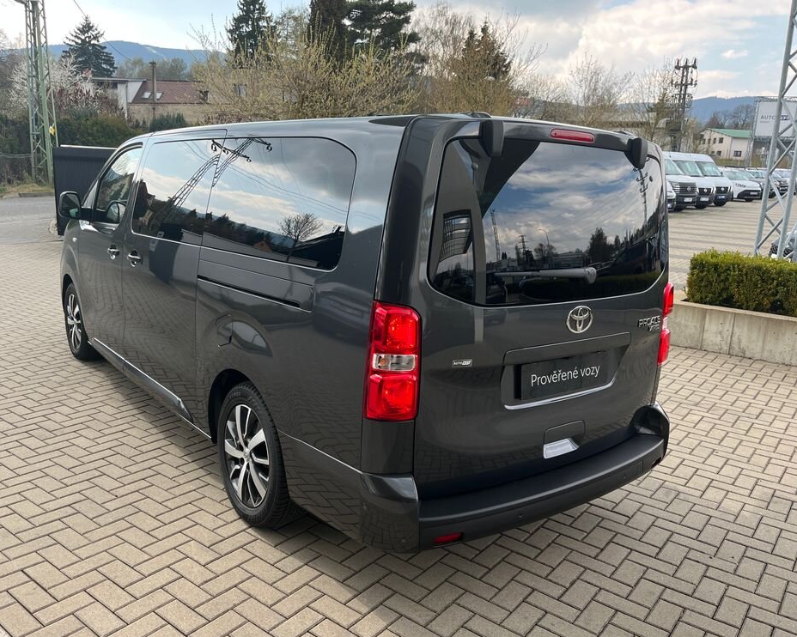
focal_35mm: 28
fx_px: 660
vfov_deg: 51.5
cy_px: 316
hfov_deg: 62.1
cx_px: 369
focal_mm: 5.1
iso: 50
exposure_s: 1/384
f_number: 1.6
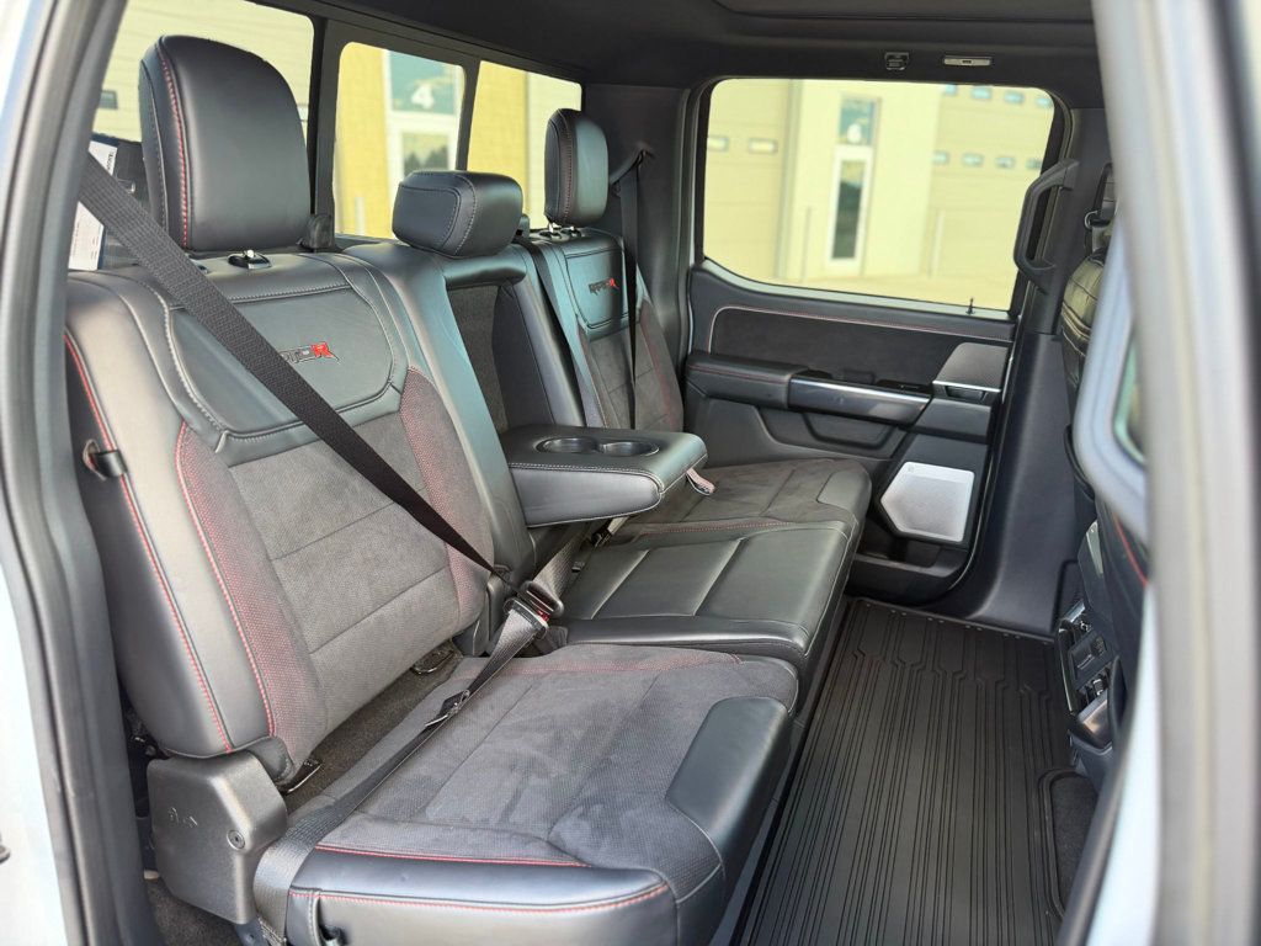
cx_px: 630
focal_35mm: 24
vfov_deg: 56.8
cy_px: 473
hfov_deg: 71.6
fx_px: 874
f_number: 1.78
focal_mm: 6.76
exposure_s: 1/116
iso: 200
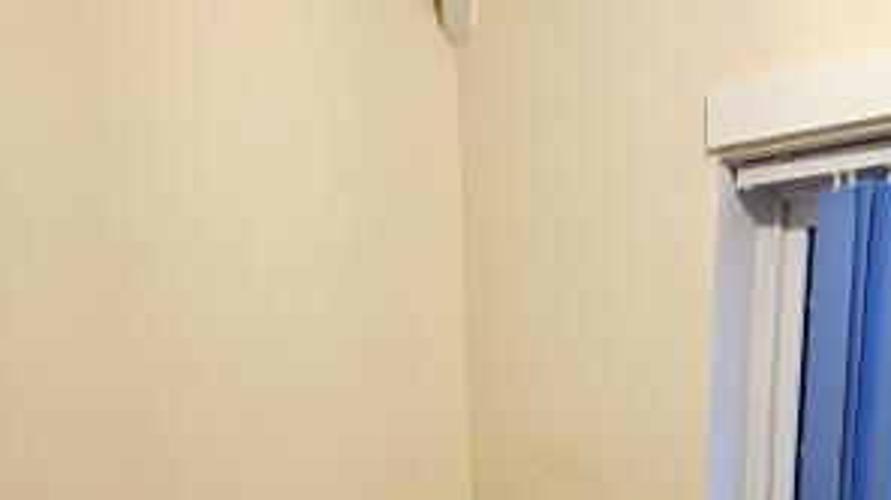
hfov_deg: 41.7
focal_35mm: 49
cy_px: 964
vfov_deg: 17.9
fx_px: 1157
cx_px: 578
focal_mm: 2.2
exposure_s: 1/50
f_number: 2.2
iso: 320
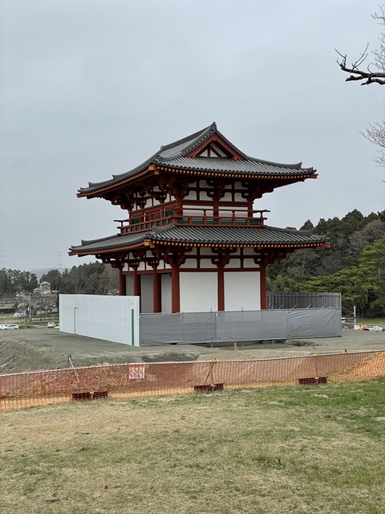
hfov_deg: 28.0
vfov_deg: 36.8
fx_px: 771
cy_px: 257
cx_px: 192
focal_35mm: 52
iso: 25
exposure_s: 1/539
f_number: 2
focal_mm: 6
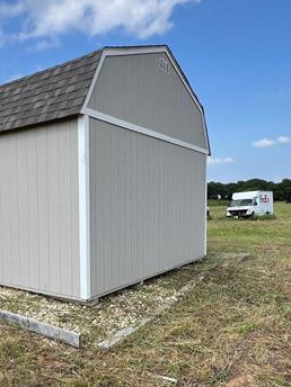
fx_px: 325
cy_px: 238
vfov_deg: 60.9
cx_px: 55
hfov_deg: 45.6
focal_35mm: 29
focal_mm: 1.57
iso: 32
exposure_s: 1/1206
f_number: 1.8
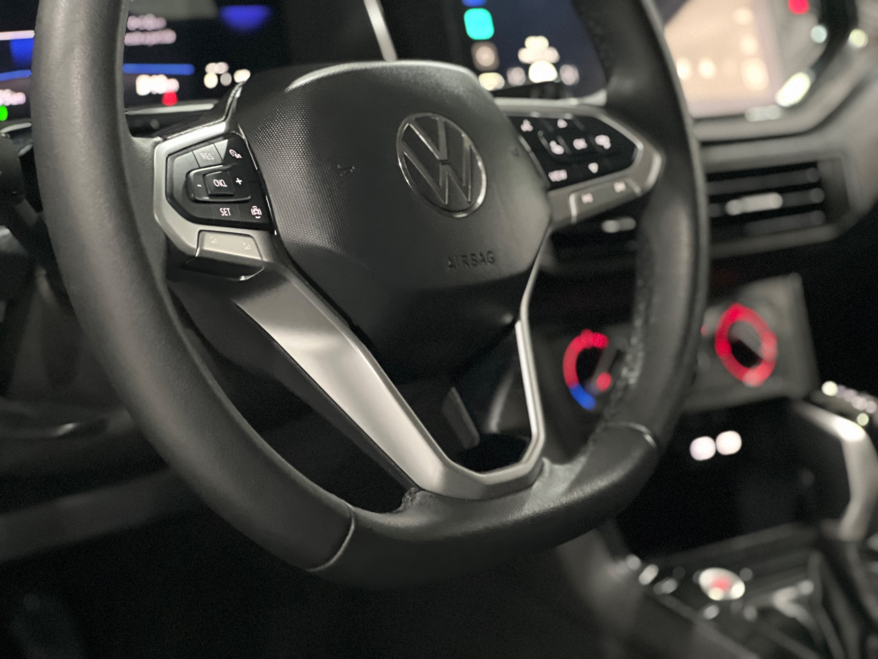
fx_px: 1953
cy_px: 330
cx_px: 439
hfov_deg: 25.3
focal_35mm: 77
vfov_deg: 19.1
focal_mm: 9
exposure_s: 1/15
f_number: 2.8
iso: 1600
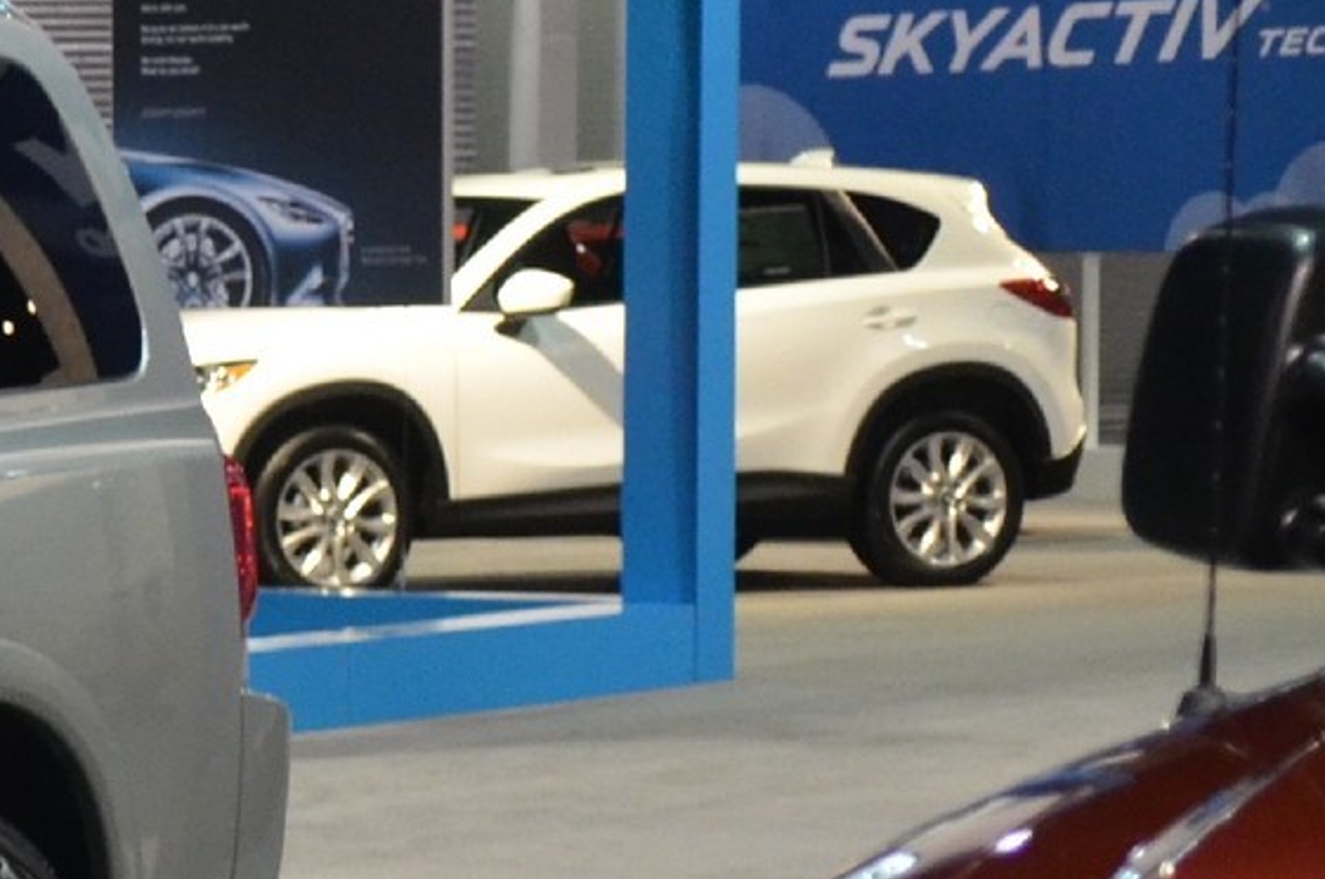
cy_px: 657
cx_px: -1405
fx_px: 6871
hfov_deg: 10.1
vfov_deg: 7.3
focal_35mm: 187
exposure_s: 1/50
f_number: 2.8
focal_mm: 28
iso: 1600
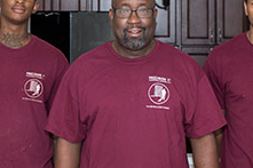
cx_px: 135
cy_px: 131
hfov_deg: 19.5
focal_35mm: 105
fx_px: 737
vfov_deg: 13.0
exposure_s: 1/60
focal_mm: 40
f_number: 5.6
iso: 400
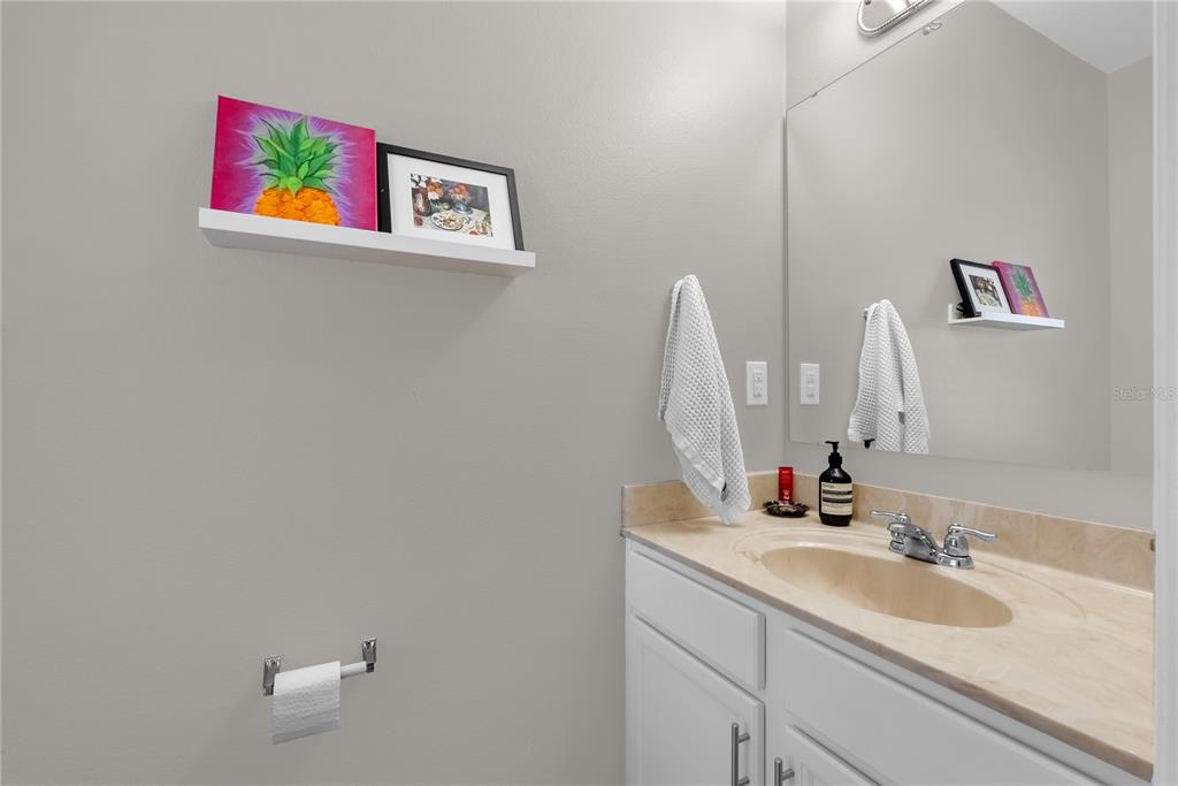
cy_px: 393
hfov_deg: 95.0
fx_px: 540
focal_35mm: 16
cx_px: 589
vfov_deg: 72.1
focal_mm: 16.5
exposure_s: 1/2000
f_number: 7.1
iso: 1600
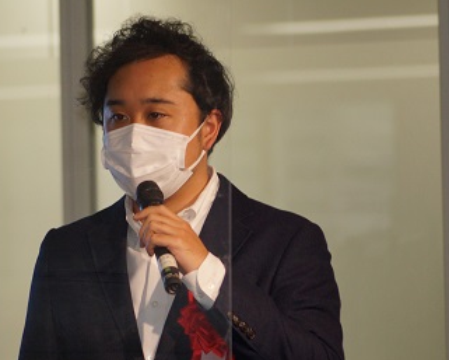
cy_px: 156
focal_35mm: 446
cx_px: 134
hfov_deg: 4.3
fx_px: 5929
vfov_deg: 3.5
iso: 800
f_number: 5.6
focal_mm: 200
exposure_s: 1/160
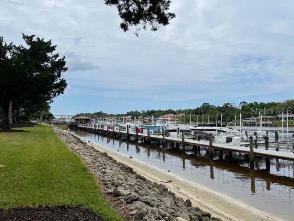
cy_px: 110
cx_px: 147
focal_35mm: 26
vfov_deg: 53.1
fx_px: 221
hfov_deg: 67.3
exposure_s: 1/6135
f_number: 1.6
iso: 32
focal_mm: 4.2
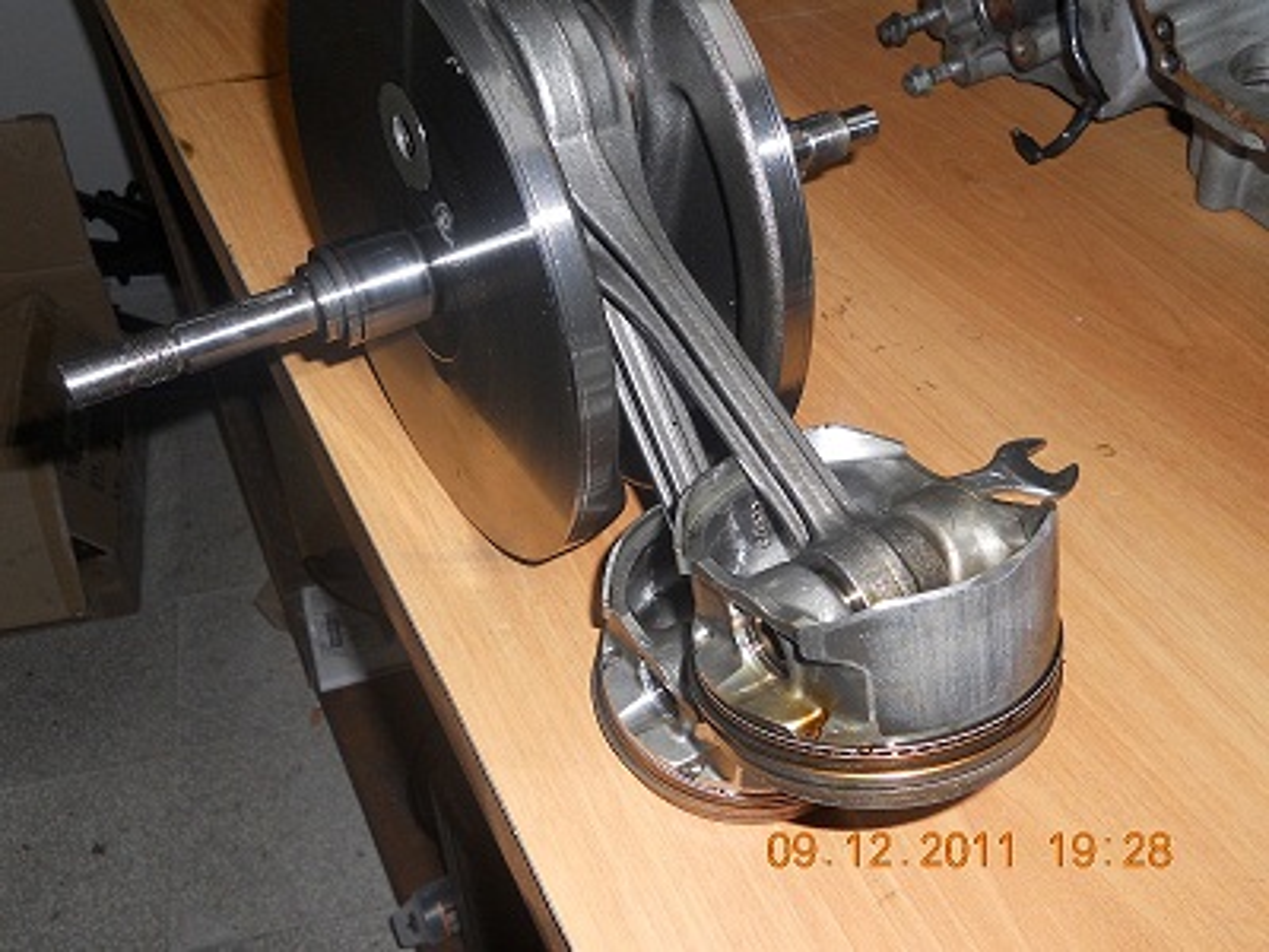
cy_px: 476
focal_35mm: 32
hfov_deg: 56.8
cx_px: 634
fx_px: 1173
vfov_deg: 44.2
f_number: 3.5
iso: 80
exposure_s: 1/25
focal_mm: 5.8
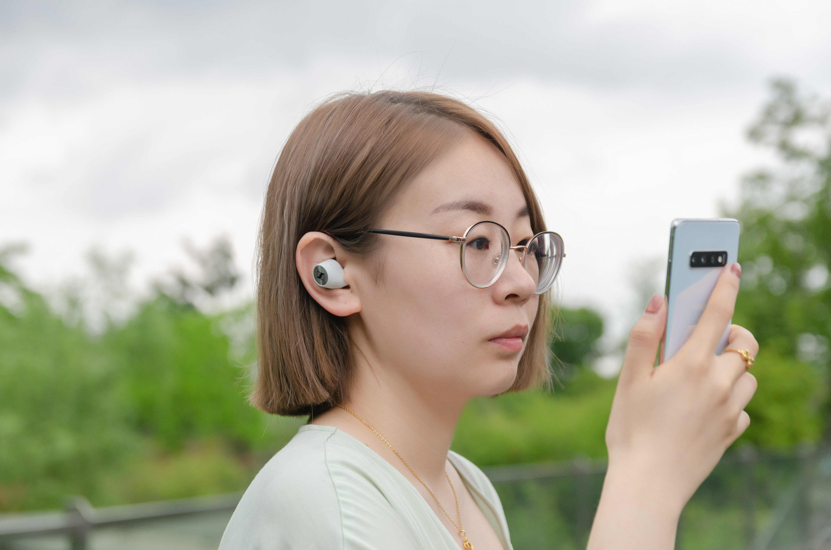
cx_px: 416
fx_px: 1728
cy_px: 275
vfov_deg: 18.1
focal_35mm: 75
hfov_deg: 27.0
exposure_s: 1/500
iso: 100
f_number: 3.5
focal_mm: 50
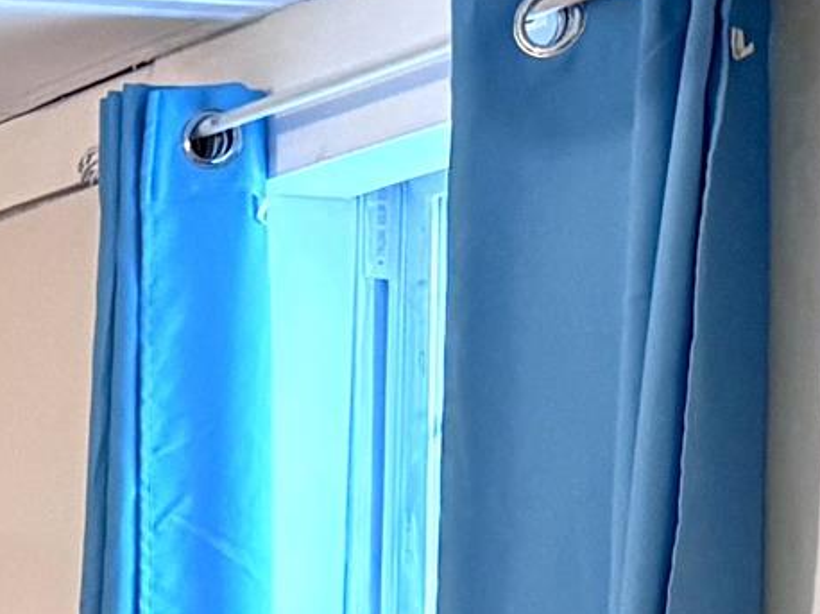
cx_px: -1047
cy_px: 1208
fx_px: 3812
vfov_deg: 8.7
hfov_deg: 10.7
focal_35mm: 161
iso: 500
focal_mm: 6.76
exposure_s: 1/60
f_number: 1.78
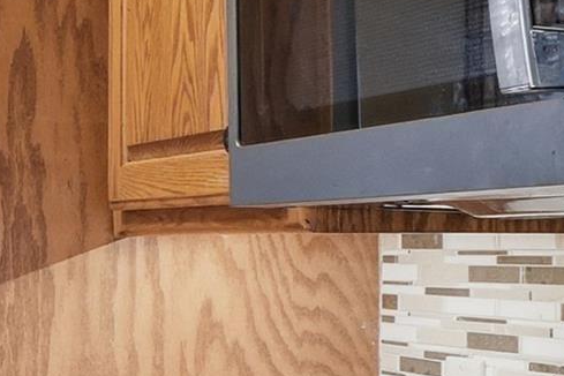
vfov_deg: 14.8
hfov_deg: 13.8
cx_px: -865
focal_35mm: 92
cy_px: 233
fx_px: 1441
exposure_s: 1/15
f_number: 9
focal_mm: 10
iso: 250
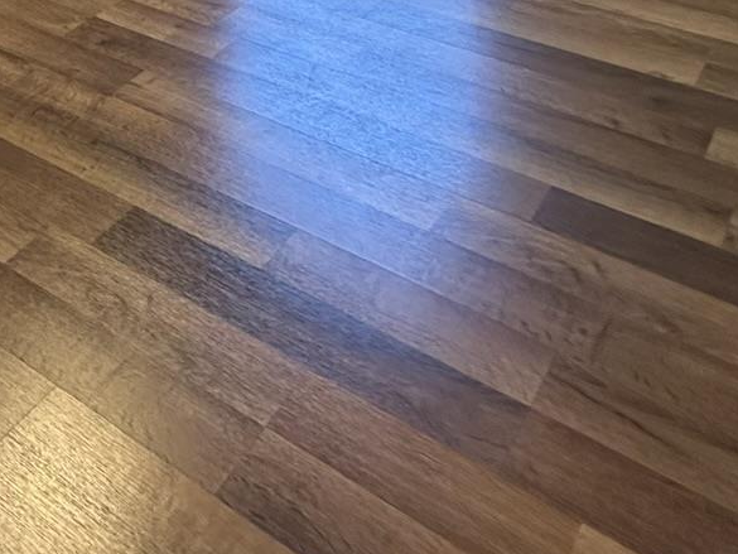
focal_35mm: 49
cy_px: -304
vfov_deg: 23.2
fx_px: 1045
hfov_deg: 34.4
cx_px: -44
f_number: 2.2
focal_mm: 2.22
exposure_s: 1/60
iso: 200
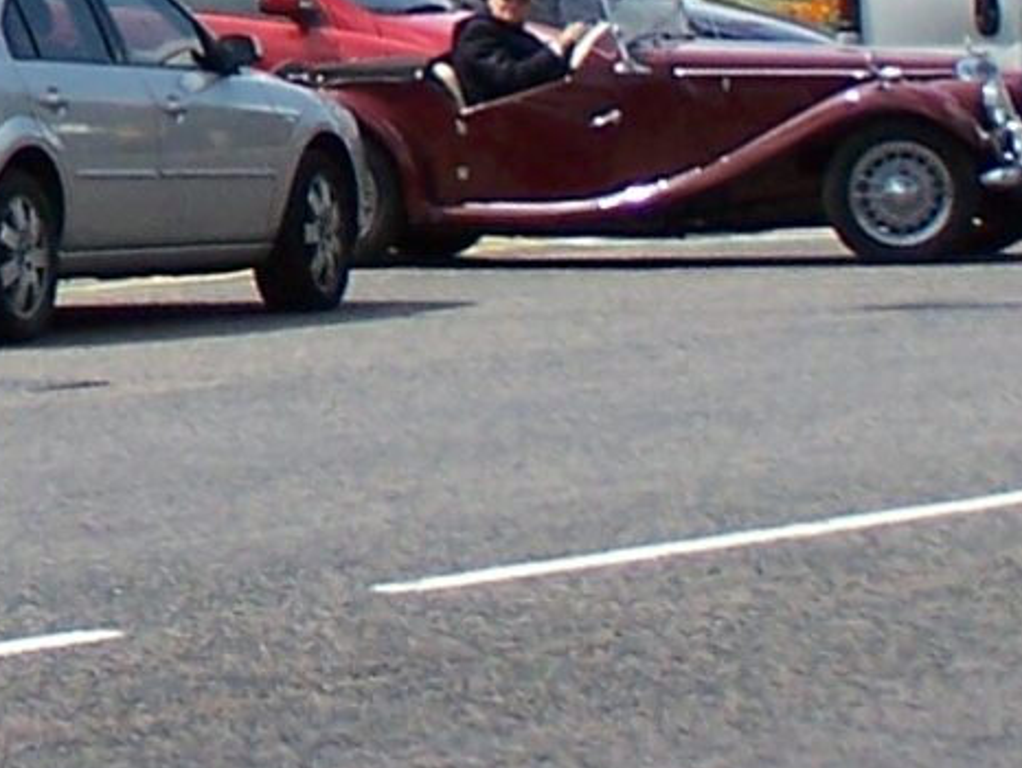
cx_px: -1083
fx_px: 11195
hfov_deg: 5.1
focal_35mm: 379
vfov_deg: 3.9
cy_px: -1137
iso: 80
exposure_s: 1/1000
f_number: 3.2
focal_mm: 11.5
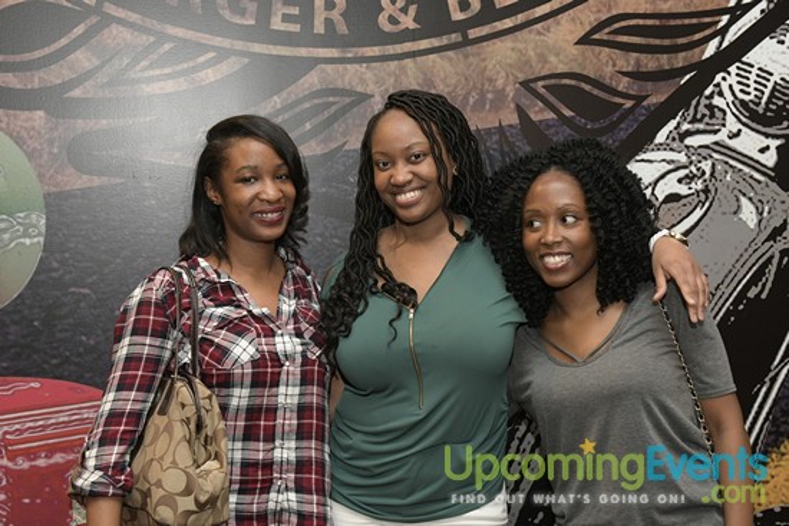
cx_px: 394
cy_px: 263
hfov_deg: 36.9
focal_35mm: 54
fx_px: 1184
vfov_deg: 25.1
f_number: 4
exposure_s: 1/60
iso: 2000
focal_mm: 36
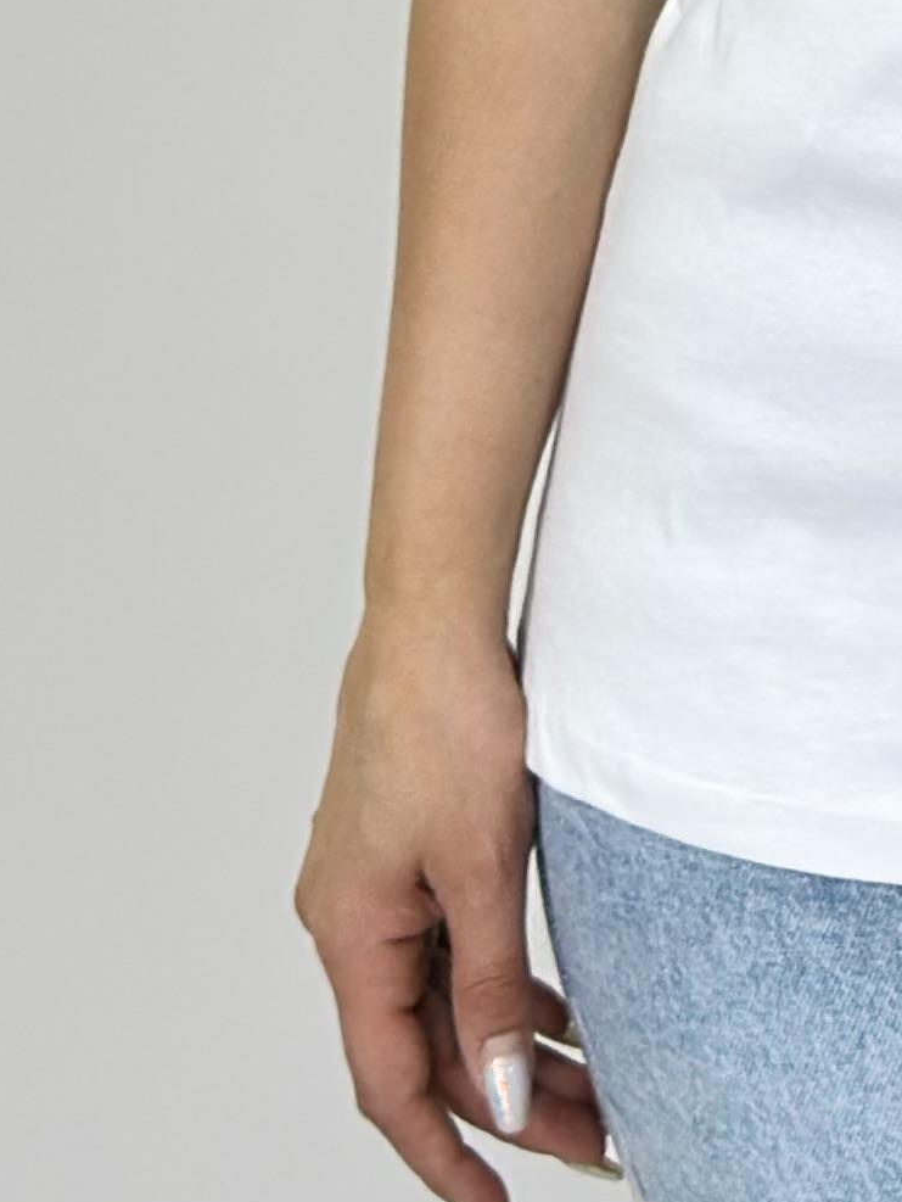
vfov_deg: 9.6
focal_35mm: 196
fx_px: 6805
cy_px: -865
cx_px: 1360
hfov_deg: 7.5
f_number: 1.78
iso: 64
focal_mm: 6.86
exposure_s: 1/141
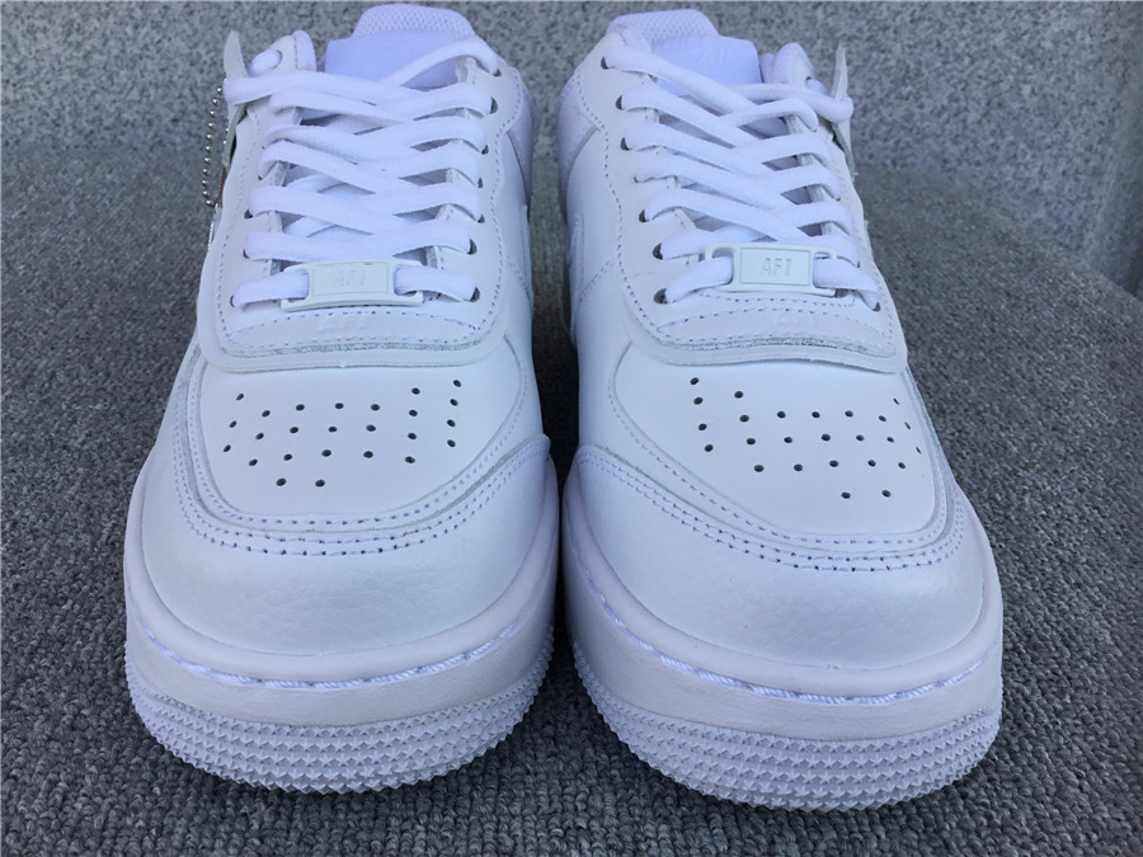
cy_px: 428
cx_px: 572
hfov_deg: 58.4
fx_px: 1024
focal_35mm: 31
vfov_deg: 45.4
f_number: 2.4
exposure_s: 1/395
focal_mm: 3.3
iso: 25
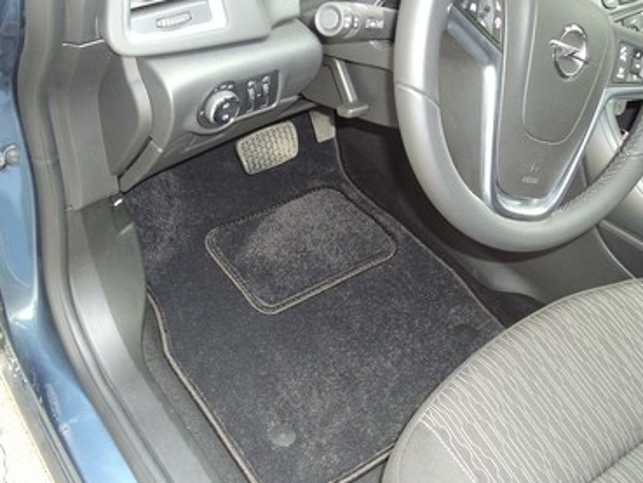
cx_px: 326
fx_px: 762
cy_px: 254
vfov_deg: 35.1
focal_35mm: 41
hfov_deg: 45.8
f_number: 2.7
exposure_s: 1/50
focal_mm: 6
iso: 160
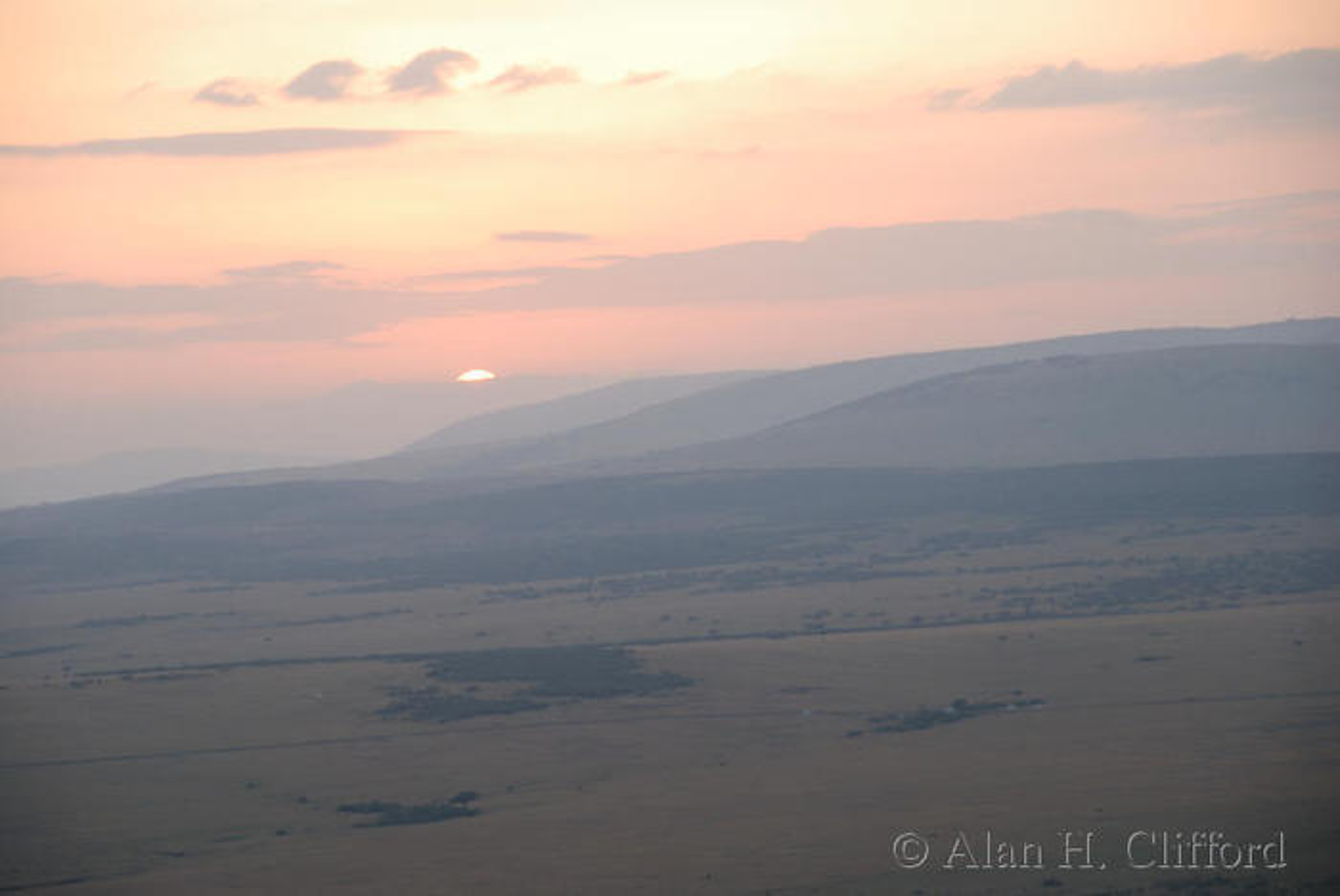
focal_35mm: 142
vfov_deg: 9.6
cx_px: 670
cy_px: 448
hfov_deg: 14.4
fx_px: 5308
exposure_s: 1/30
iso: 100
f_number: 5.3
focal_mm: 95
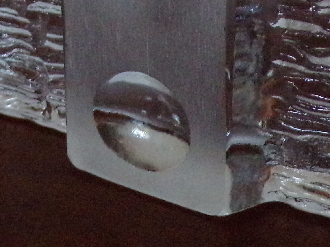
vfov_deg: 16.9
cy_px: -36
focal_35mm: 84
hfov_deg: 23.3
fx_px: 801
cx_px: 138
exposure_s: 1/60
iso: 800
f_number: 3
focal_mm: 4.3
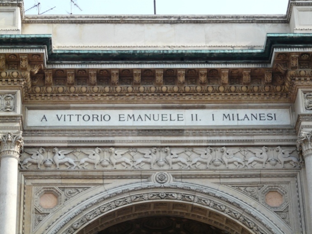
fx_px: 1135
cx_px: 156
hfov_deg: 15.6
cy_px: 117
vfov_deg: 11.8
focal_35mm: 126
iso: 100
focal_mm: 20.6
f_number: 4.5
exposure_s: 1/250
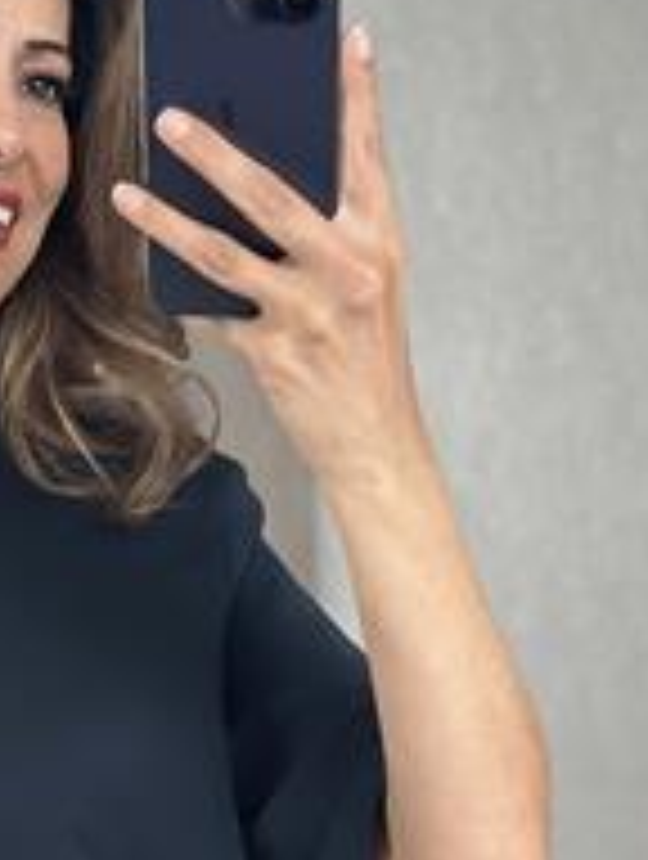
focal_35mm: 127
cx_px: -22
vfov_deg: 15.4
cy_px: 711
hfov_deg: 11.6
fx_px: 3159
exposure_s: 1/51
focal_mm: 6.86
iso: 400
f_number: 1.78
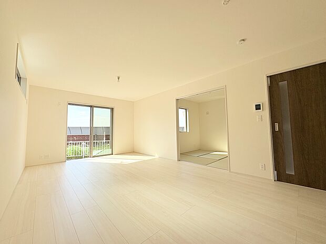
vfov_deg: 85.7
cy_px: 122
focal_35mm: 14
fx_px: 132
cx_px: 163
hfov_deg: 102.1
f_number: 2.2
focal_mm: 2.22
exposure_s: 1/756
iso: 50
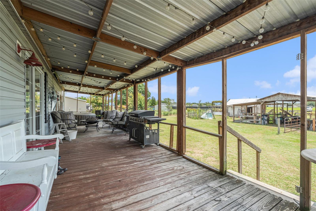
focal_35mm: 16
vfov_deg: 73.7
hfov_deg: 96.7
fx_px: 140
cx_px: 158
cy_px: 106
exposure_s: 1/40
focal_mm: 16
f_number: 7.1
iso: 400
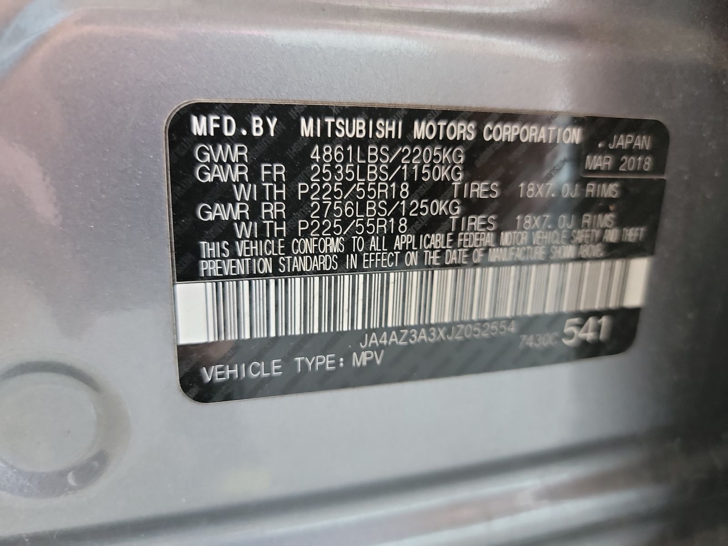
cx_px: 364
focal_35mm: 24
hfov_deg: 71.6
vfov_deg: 56.8
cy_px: 273
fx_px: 505
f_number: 1.8
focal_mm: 6.7
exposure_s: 1/59
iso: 517
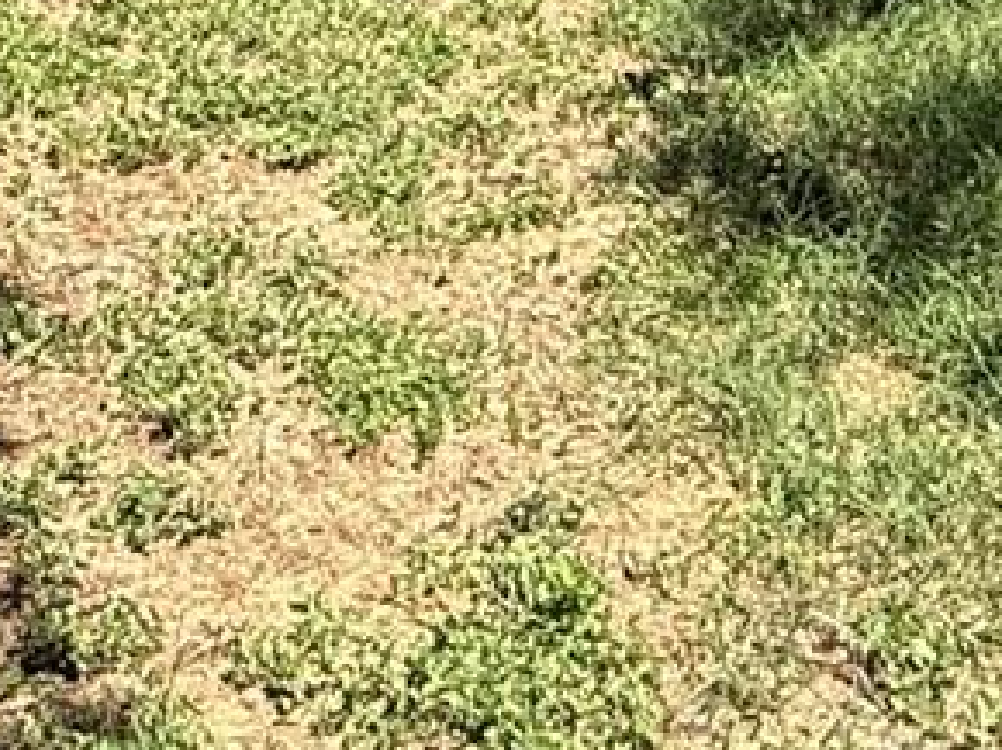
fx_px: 2863
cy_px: -1268
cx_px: 504
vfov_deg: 11.3
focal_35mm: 99
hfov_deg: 19.8
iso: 50
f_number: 2.2
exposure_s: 1/928
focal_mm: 2.22
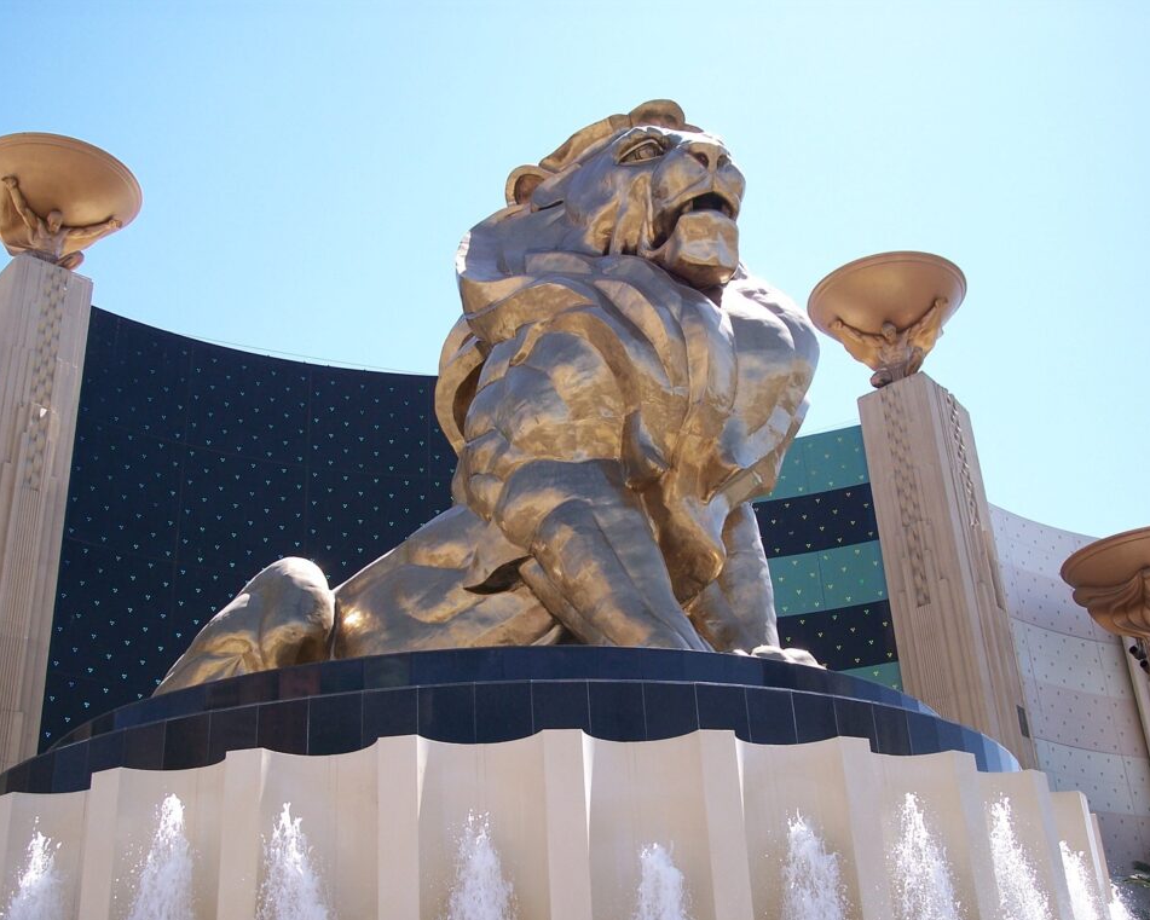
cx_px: 554
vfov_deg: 36.5
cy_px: 463
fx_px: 1396
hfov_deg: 44.8
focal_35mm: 41
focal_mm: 8
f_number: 3.4
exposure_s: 1/500
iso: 100
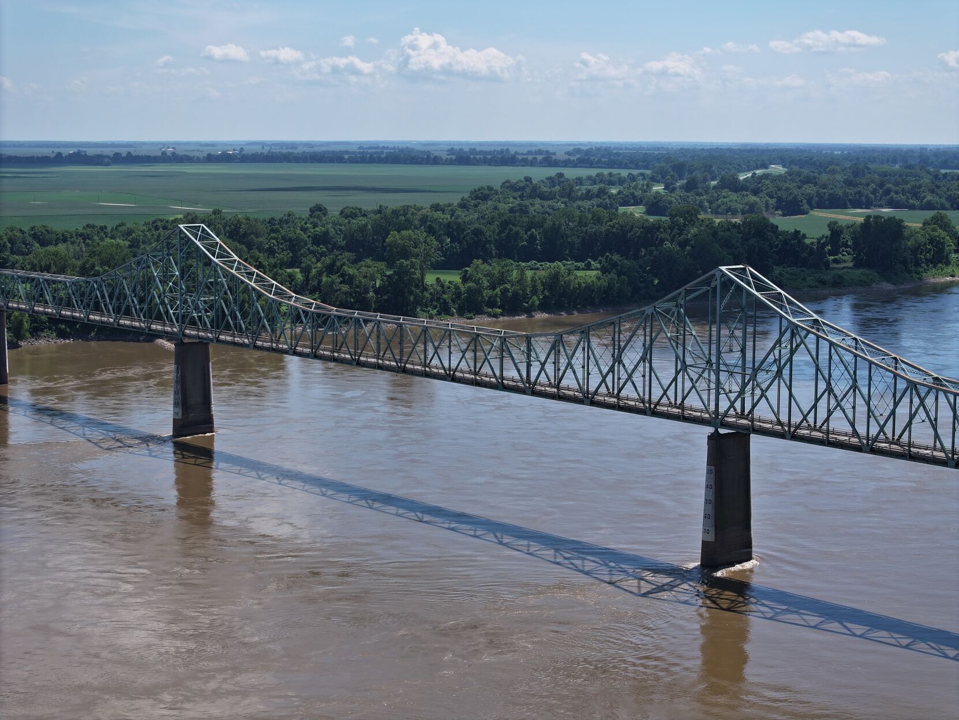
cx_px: 480
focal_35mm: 70
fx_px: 1940
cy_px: 360
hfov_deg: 27.8
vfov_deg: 21.0
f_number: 2.8
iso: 110
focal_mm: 19.35
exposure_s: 1/1600
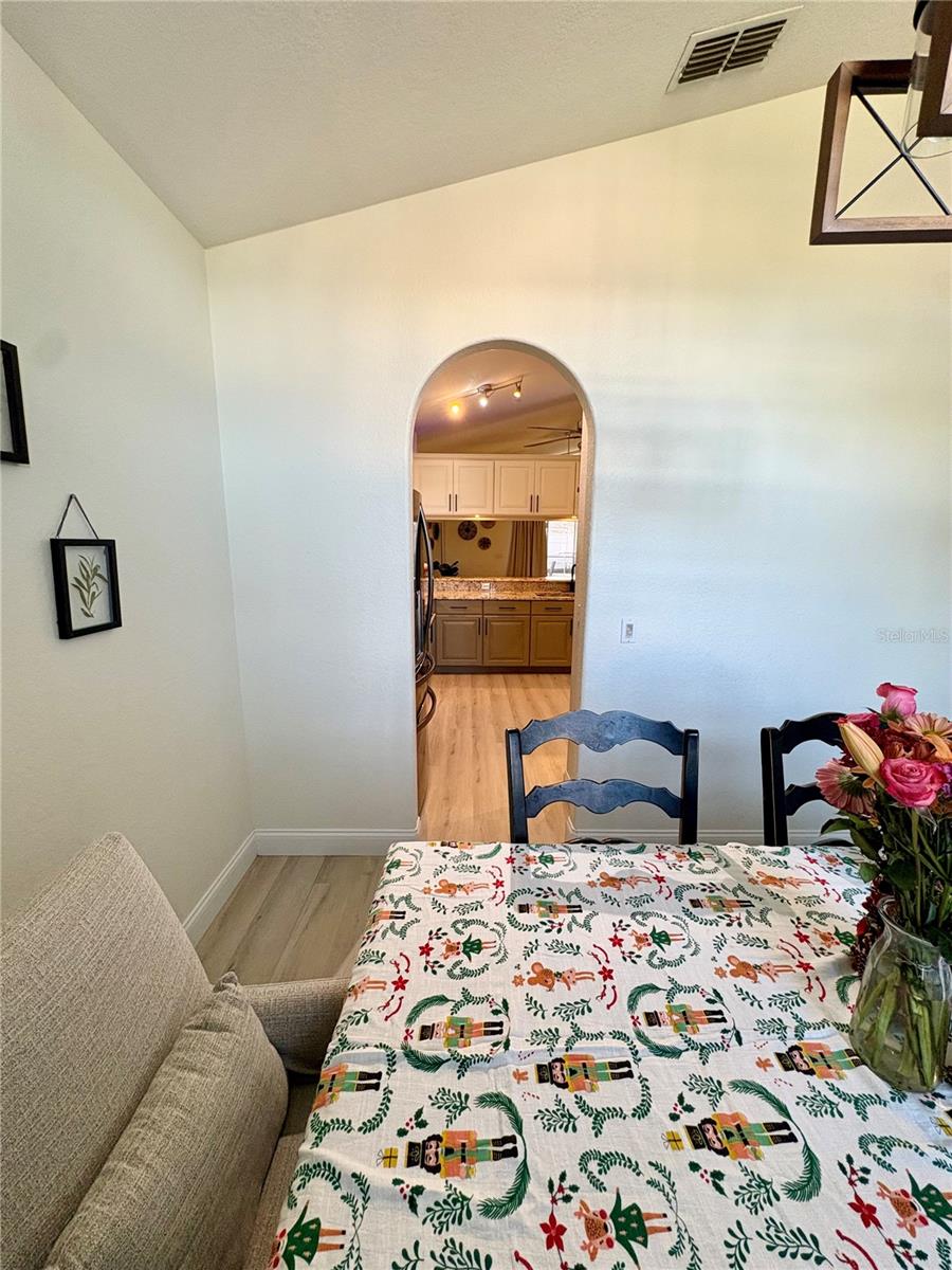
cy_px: 635
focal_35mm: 14
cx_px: 476
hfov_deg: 85.7
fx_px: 513
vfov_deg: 102.1
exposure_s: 1/60
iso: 160
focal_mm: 2.22
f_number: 2.2
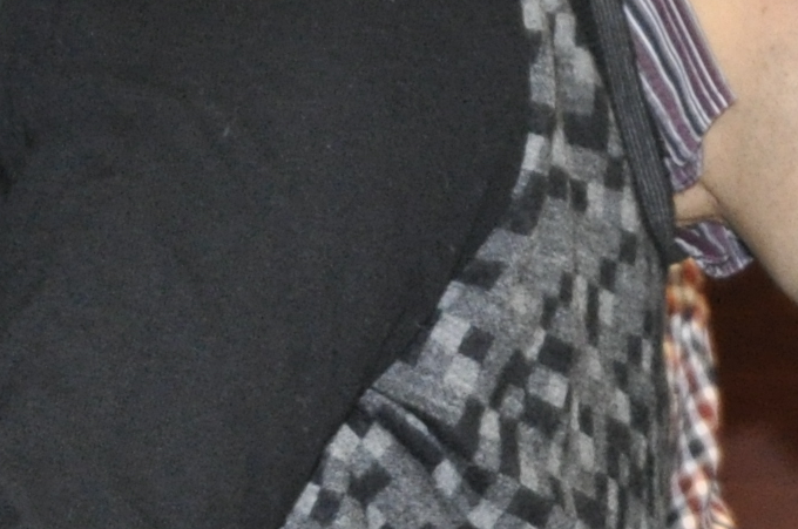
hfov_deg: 7.7
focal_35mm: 265
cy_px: 911
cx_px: 895
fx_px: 5864
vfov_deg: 5.1
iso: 800
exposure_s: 1/60
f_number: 3.5
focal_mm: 28
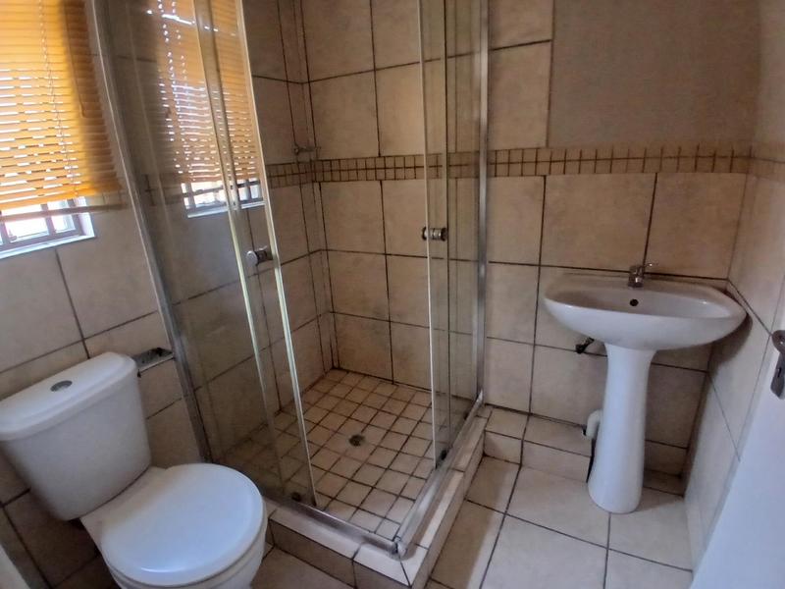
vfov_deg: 74.7
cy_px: 294
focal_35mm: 17
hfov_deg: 91.0
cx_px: 392
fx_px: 386
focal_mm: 1.4
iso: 320
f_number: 2.2
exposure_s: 1/33
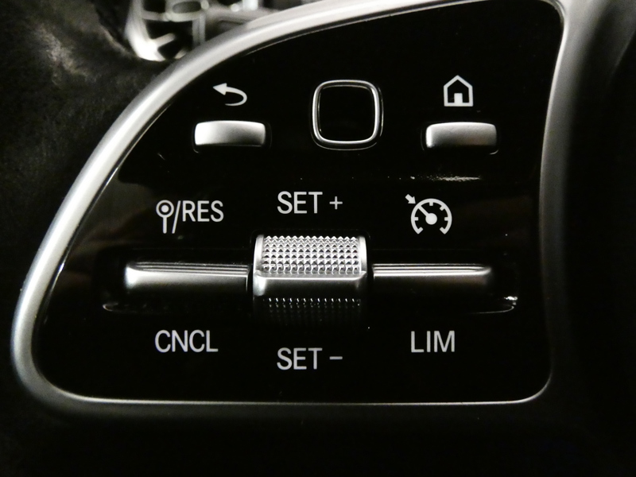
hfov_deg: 81.7
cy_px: 238
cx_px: 318
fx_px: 367
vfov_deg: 66.0
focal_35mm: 20
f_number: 2.8
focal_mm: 3.6
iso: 2500
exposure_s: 1/60
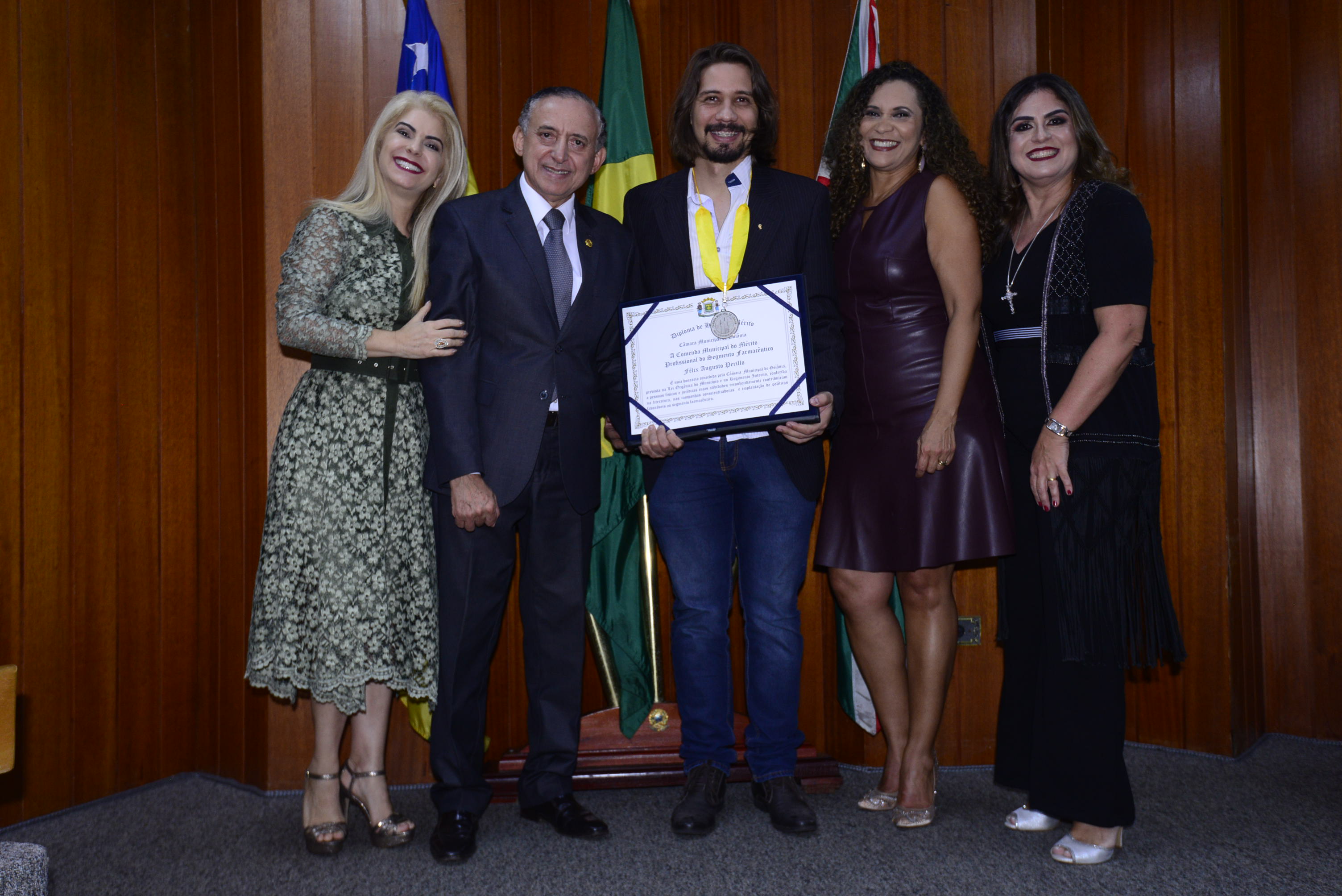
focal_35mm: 32
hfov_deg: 58.7
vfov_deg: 41.1
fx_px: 1193
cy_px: 448
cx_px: 671
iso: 1600
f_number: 5.6
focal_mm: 32
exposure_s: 1/125
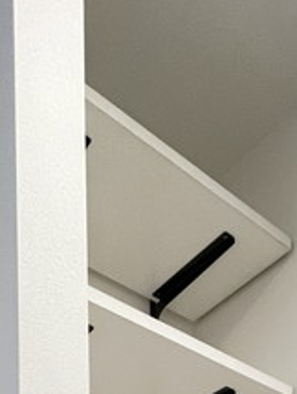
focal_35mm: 52
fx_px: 593
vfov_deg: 22.7
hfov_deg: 26.9
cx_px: 279
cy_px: 693
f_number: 2.4
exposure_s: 1/61
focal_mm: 1.55
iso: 320
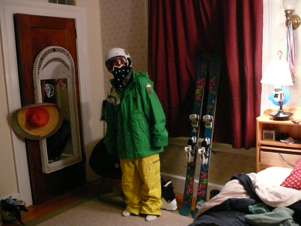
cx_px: 150
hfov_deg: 52.6
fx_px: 304
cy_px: 113
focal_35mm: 35
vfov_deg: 40.7
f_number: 2.8
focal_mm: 7.4
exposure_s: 1/20
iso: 800
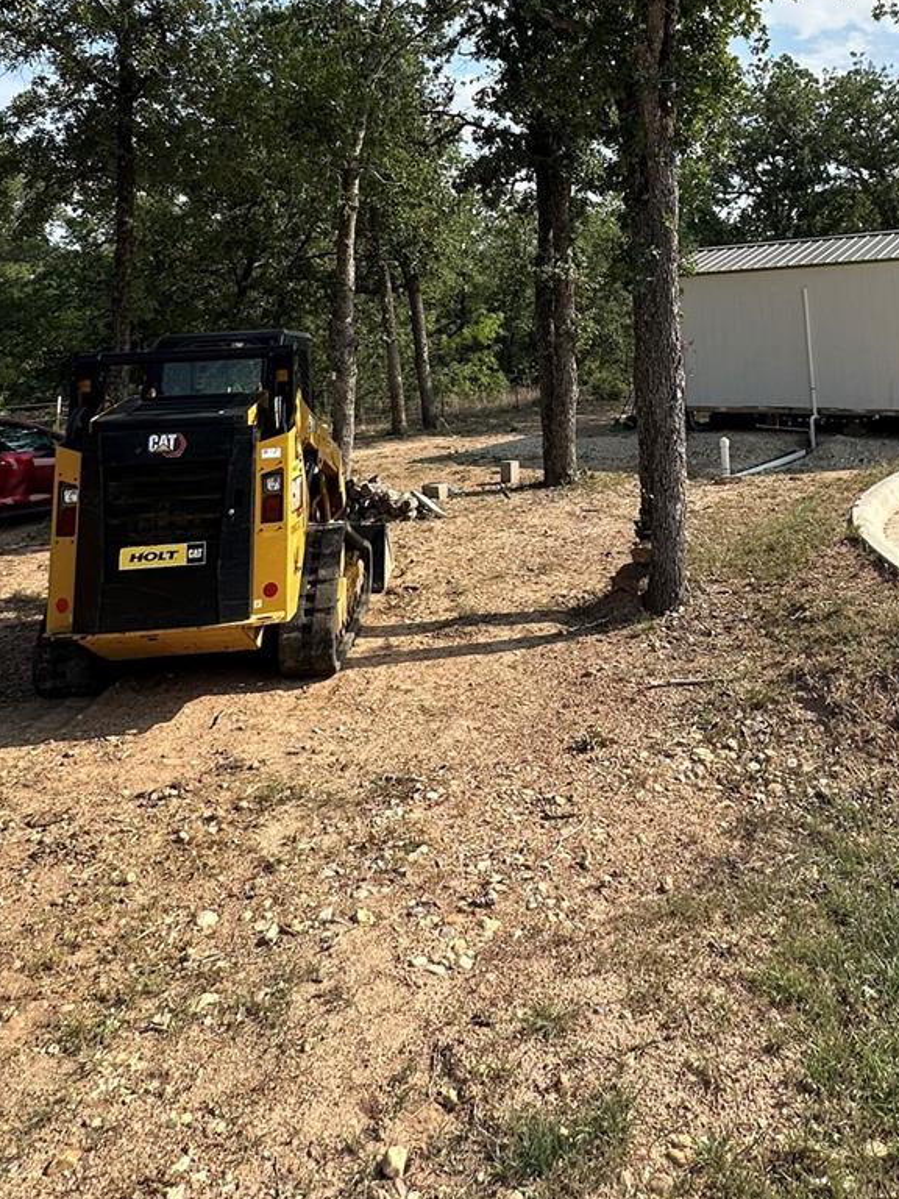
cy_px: 158
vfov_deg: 56.3
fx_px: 970
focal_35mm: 28
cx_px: 571
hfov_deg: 49.2
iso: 40
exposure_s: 1/1366
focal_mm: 2.22
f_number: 2.2
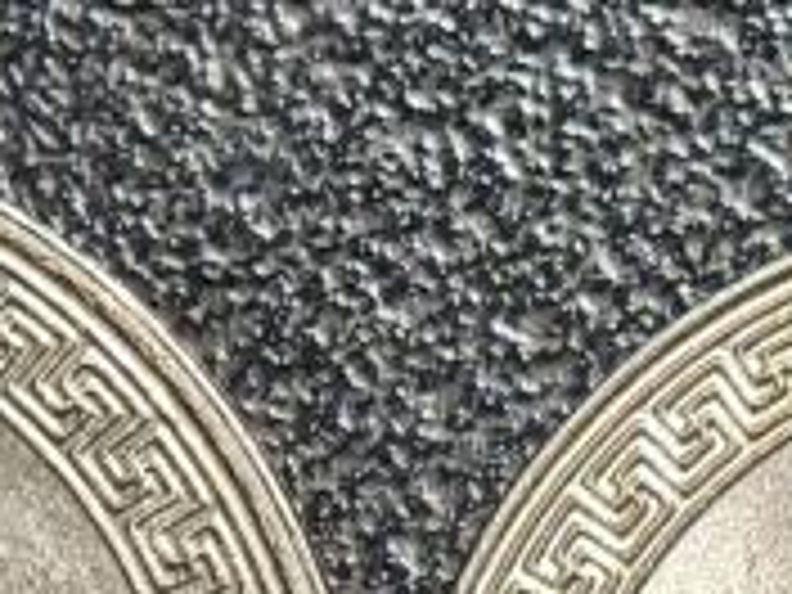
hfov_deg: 4.1
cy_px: 2349
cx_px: 1557
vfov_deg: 3.0
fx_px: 10914
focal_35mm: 477
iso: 500
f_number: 2
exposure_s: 1/120
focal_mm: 9
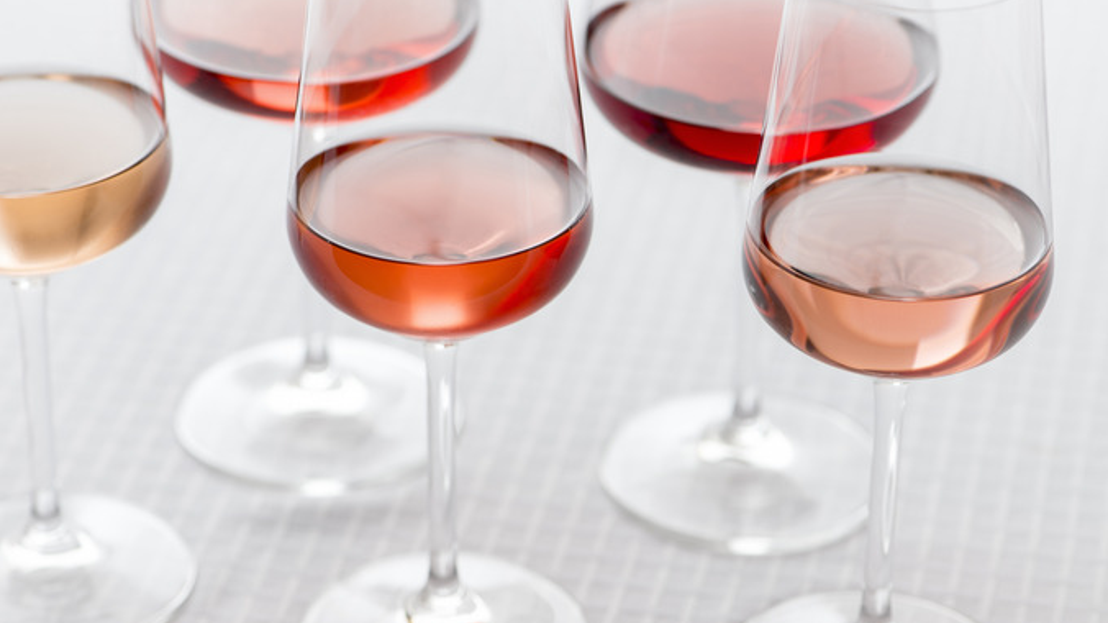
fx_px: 3731
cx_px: 493
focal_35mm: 127
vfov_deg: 9.5
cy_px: 248
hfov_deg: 16.9
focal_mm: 105
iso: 100
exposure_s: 1/200
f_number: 6.3
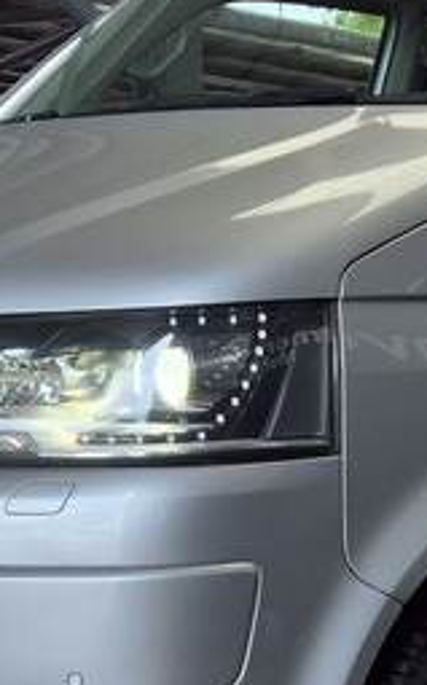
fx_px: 1828
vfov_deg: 21.1
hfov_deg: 13.2
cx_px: 424
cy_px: 475
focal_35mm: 98
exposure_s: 1/201
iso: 25
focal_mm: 5.4
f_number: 1.8
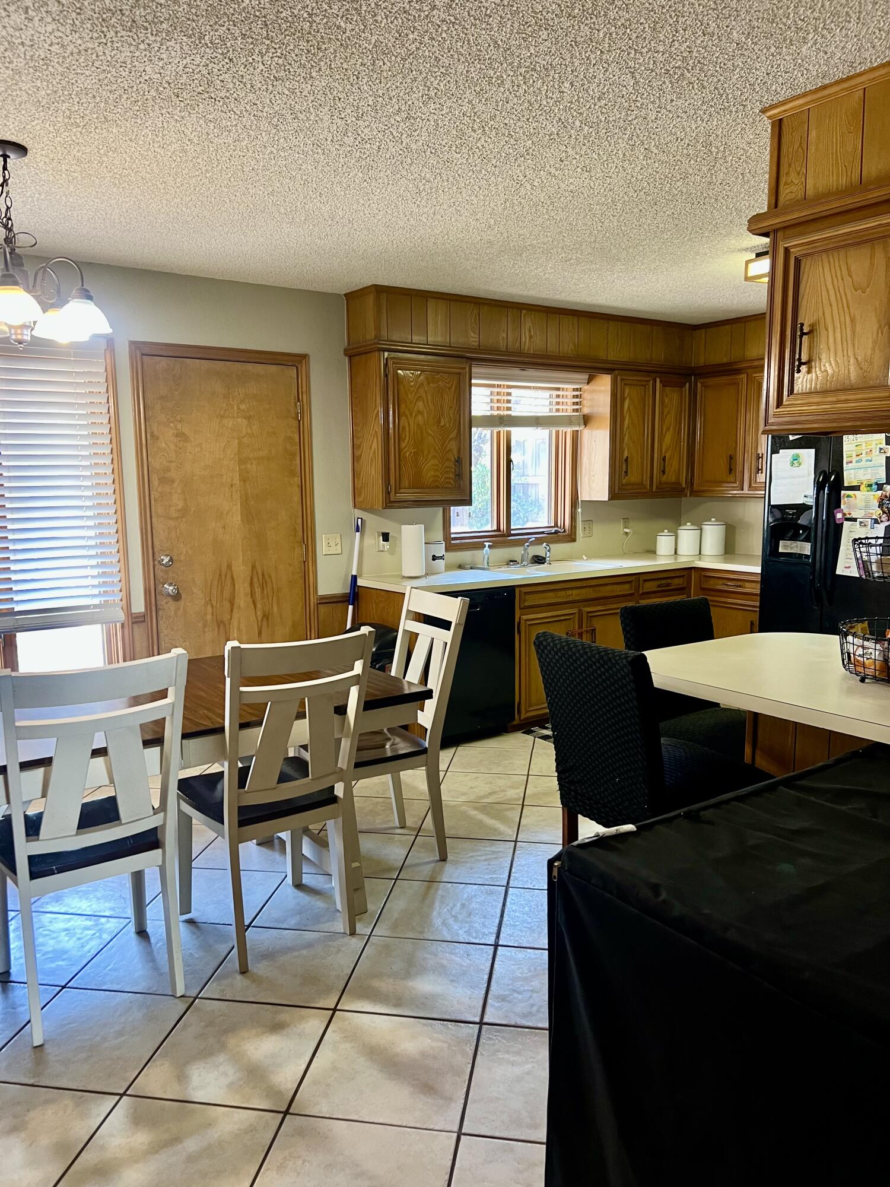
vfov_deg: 67.3
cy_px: 594
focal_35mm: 26
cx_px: 445
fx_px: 891
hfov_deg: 53.1
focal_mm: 5.7
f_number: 1.5
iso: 200
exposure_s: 1/60
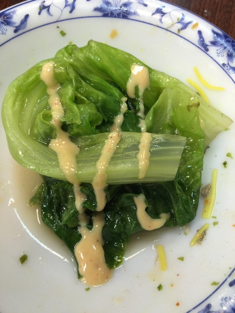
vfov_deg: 61.7
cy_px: 156
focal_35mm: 29
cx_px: 118
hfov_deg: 48.2
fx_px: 262
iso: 50
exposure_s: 1/15
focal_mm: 4.15
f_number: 2.2
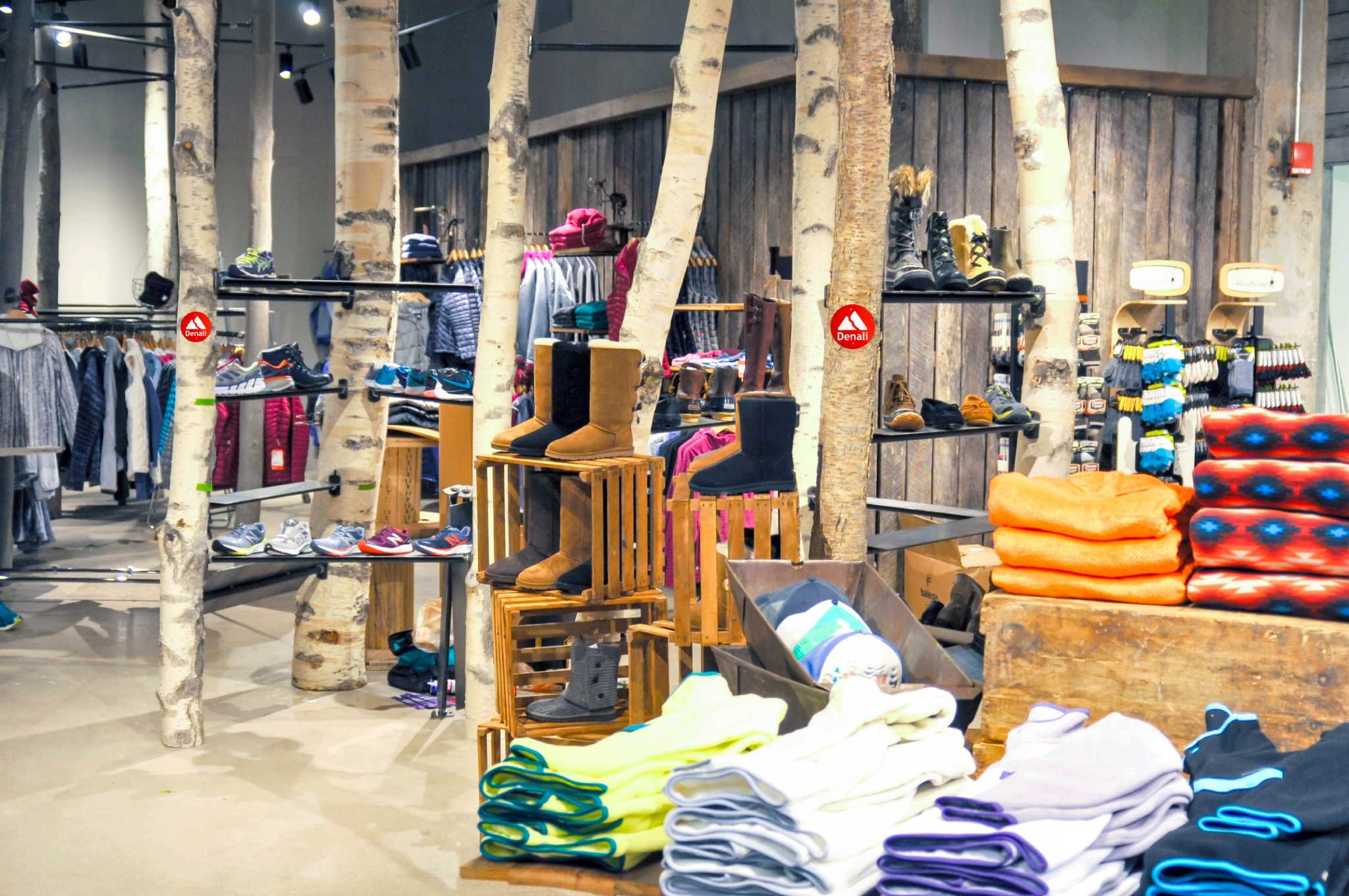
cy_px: 448
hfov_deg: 38.9
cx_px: 674
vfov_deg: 26.4
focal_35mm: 51
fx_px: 1909
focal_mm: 34
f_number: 4
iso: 560
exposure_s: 1/60
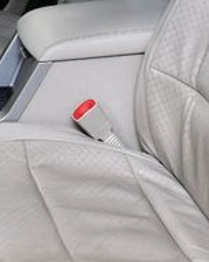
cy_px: 43
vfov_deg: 16.9
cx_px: 90
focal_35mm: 113
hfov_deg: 13.6
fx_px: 876
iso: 1100
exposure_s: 1/125
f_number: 3.5
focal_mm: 18
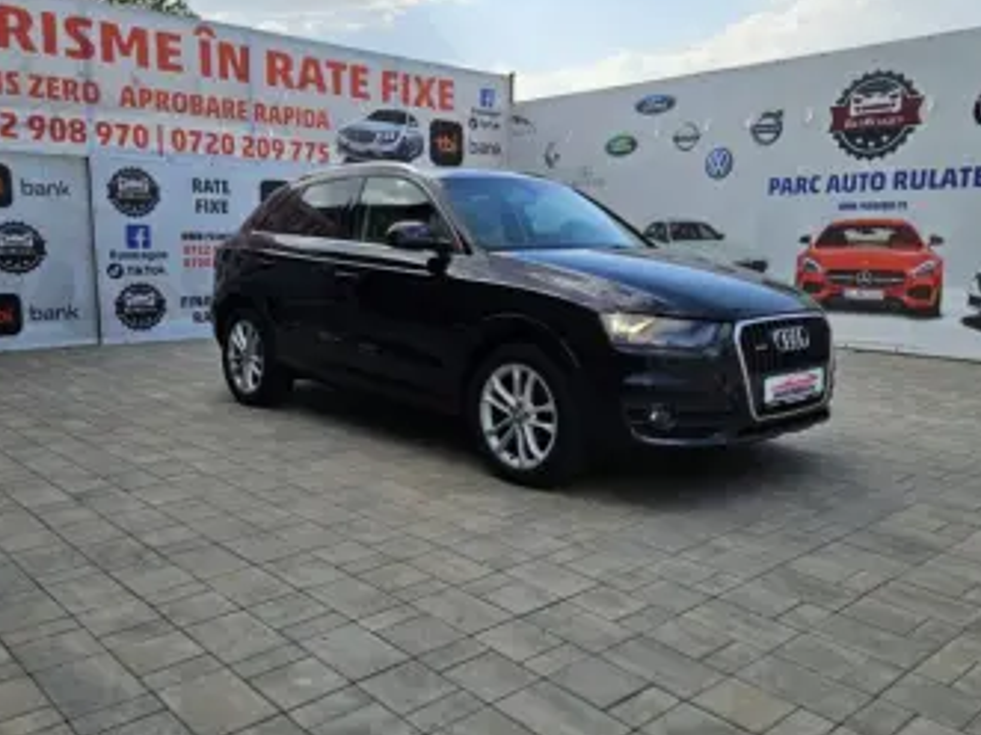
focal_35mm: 25
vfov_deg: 54.8
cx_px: 465
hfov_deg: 69.4
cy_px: 365
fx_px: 708
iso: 25
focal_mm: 5.4
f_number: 1.8
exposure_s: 1/1418
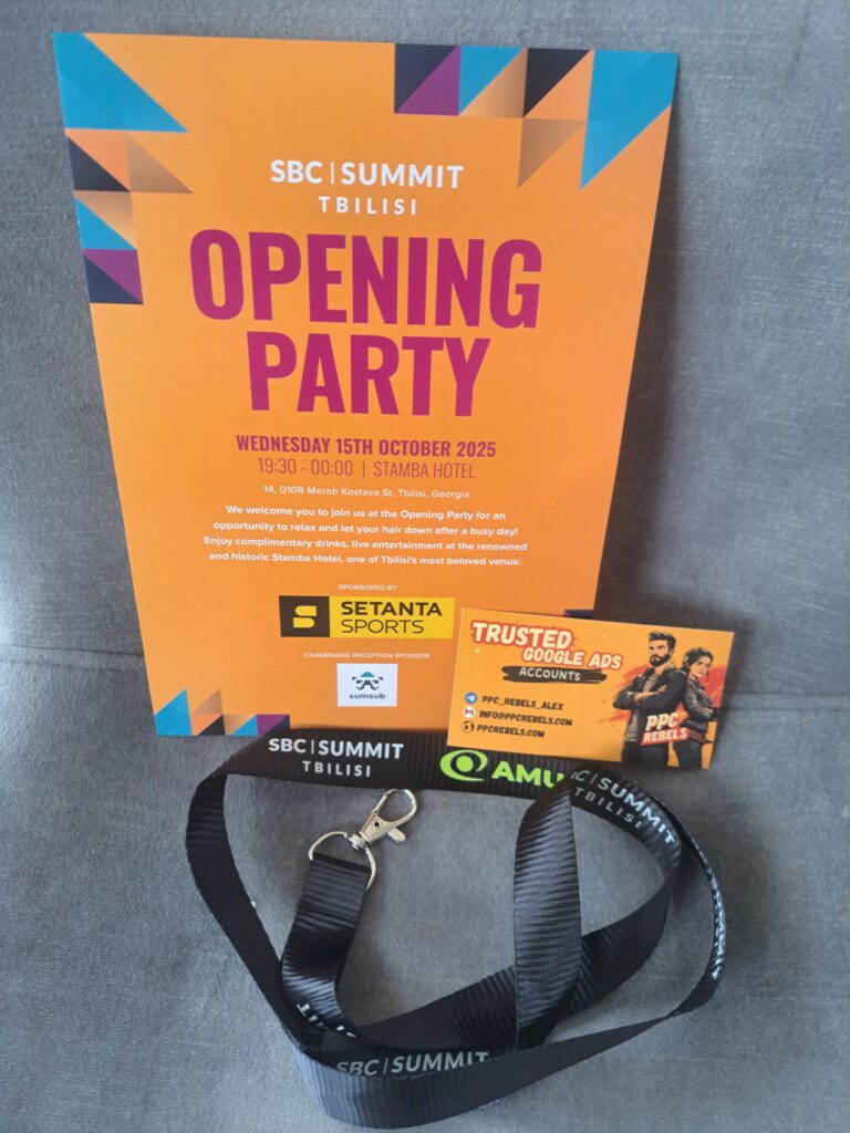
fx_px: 786
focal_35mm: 24
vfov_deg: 71.6
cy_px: 566
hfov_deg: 56.8
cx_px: 425
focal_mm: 5.23
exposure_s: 1/50
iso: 80
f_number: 1.8
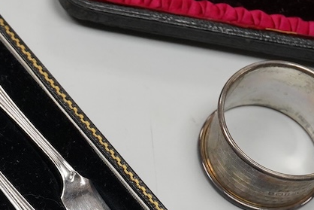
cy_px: 248
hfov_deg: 16.4
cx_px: -40
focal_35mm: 121
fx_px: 1056
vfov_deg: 11.1
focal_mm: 30
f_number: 11
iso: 2500
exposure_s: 1/250
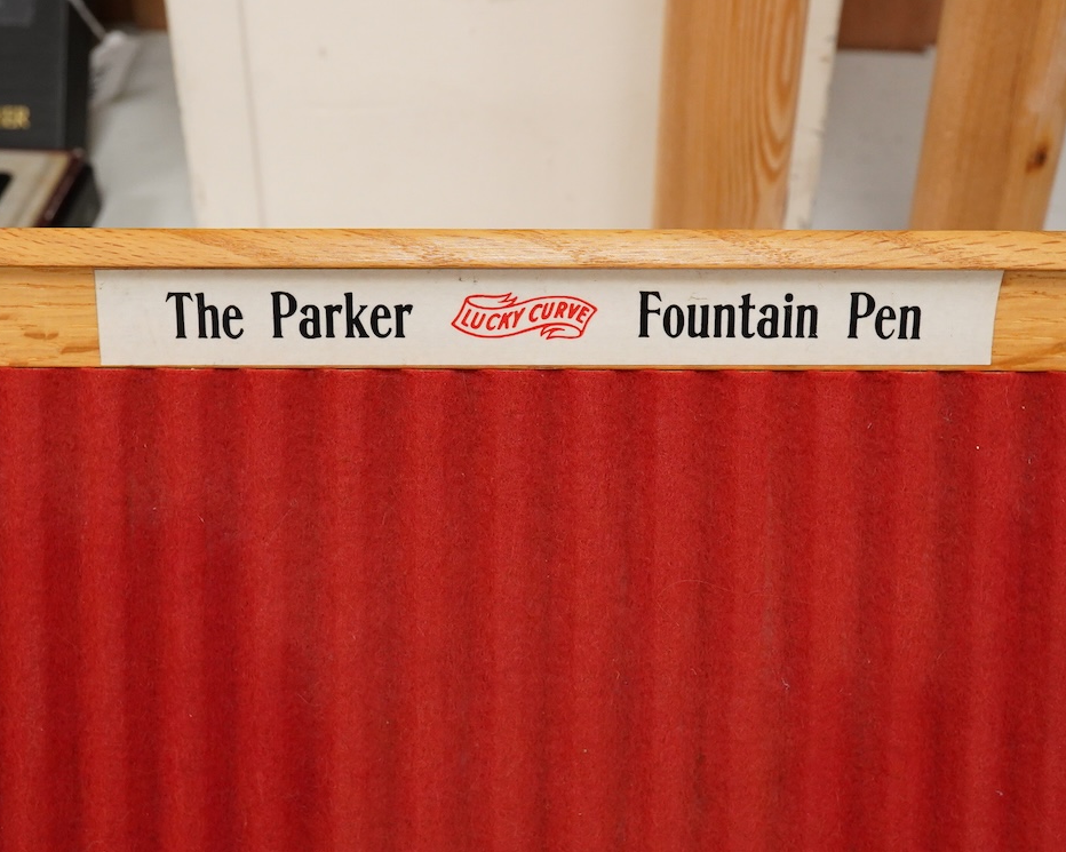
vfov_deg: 29.7
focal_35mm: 51
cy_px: 428
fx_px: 1609
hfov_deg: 36.7
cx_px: 537
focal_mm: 30
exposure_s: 1/100
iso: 2500
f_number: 13
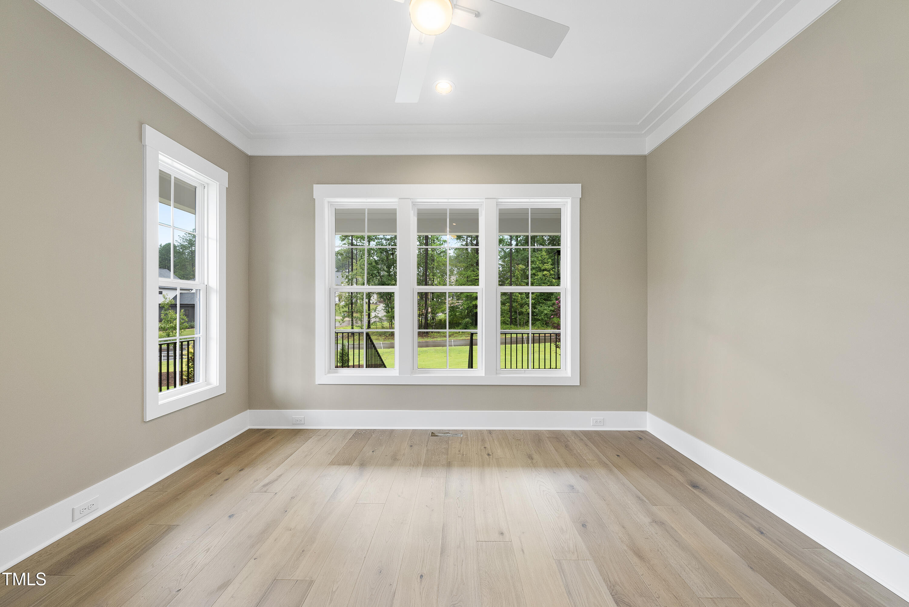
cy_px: 304
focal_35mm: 12
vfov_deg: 90.1
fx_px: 303
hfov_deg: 112.6
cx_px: 454
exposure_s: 1/30
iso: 800
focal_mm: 12
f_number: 7.1
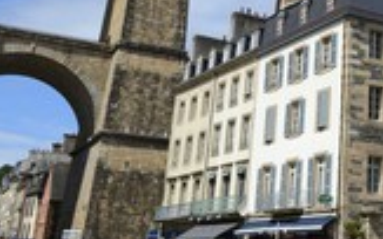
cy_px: 2
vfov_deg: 20.0
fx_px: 658
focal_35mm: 63
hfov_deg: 29.9
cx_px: 397
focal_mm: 24
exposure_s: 1/200
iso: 200
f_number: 16
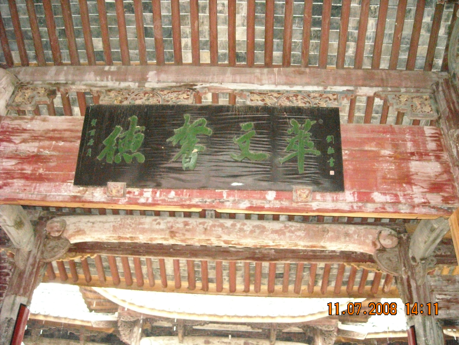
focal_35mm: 35
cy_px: 172
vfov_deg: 40.7
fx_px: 464
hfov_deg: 52.6
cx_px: 230
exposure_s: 1/60
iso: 1600
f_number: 2.8
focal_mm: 5.7
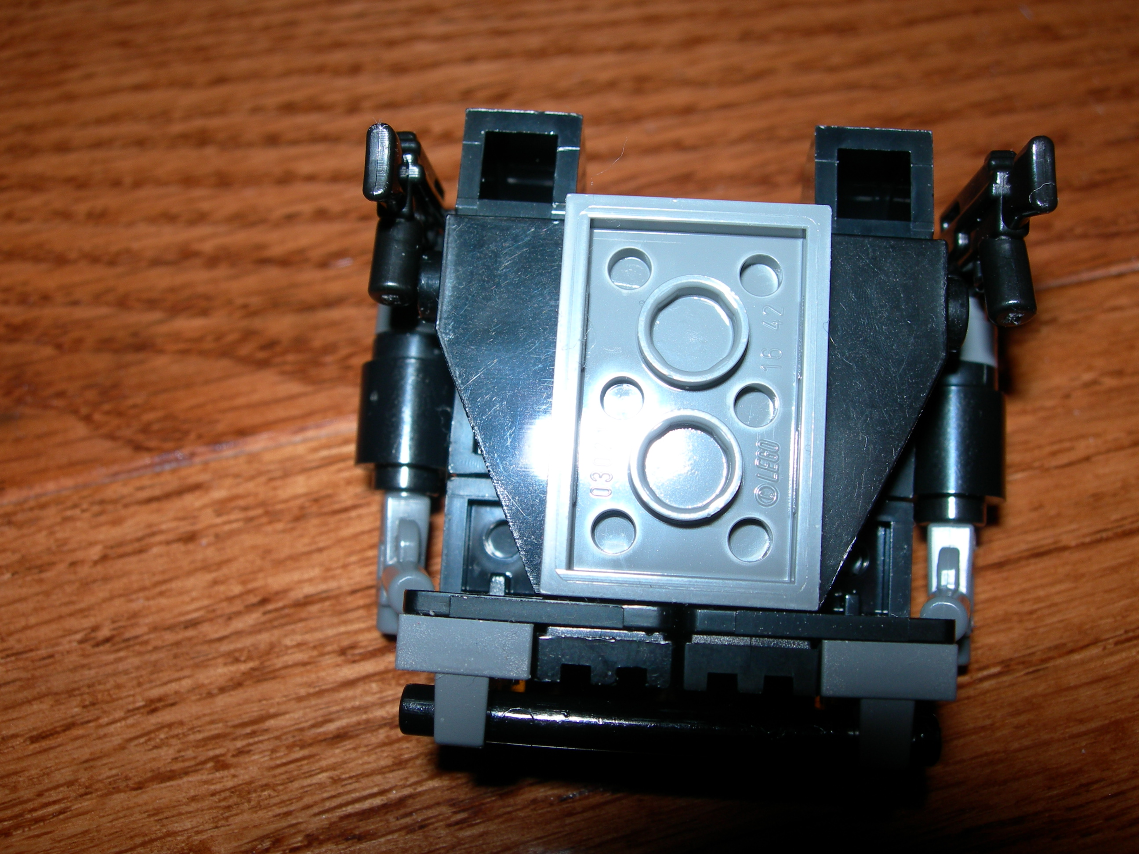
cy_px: 427
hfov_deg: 49.0
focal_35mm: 38
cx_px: 570
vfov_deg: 37.7
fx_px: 1250
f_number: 4.8
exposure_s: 1/60.1
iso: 50
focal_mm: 7.8
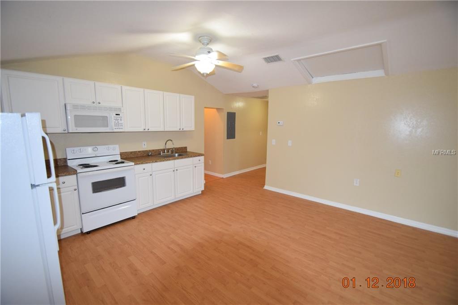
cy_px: 152
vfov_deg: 77.3
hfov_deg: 100.4
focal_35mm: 15
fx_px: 191
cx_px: 229
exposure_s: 1/80
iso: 800
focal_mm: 10
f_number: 4.5
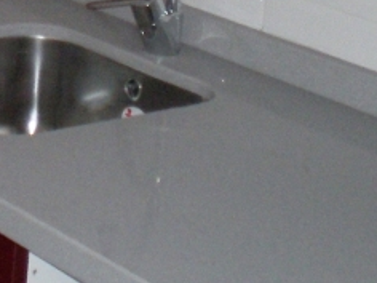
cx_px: -160
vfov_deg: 9.7
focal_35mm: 145
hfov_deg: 13.0
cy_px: -242
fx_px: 1579
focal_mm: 6.3
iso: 400
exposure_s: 1/30
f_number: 3.1
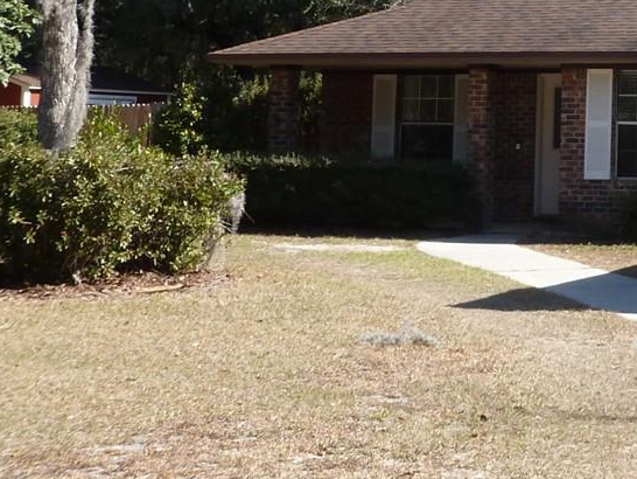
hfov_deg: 20.8
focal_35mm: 82
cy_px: -16
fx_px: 1510
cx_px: 909
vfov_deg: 17.5
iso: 100
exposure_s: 1/320
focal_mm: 5
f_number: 4
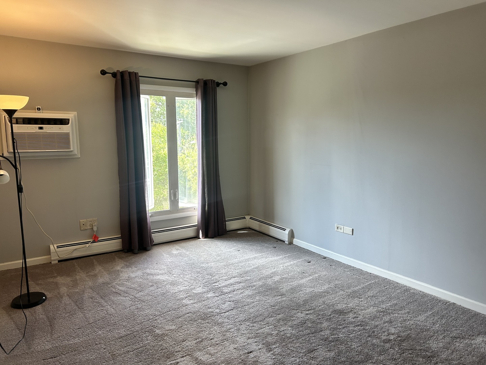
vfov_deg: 53.1
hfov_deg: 67.3
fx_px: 365
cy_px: 182
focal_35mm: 26
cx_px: 243
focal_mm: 5.7
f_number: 1.5
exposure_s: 1/120
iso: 100
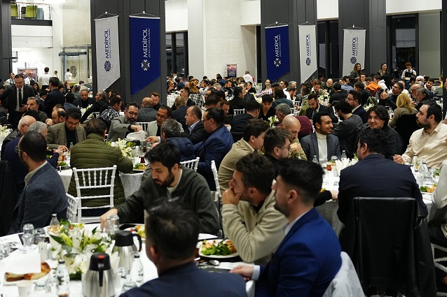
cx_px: 207
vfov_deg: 28.3
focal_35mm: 47
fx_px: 583
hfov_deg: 41.9
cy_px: 85
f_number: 2.8
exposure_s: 1/125
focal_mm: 30
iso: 3200
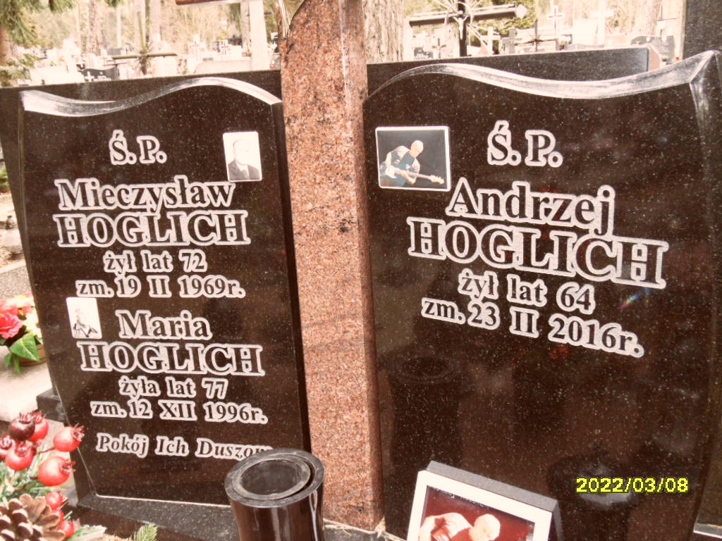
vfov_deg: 44.2
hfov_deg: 56.8
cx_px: 361
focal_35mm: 32
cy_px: 270
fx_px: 667
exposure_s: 1/30
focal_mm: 5.3
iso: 200
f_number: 3.4
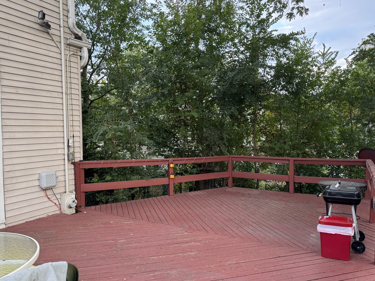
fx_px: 292
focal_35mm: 27
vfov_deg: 51.4
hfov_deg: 65.2
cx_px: 201
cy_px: 143
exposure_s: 1/121
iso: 100
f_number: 1.78
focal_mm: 6.76
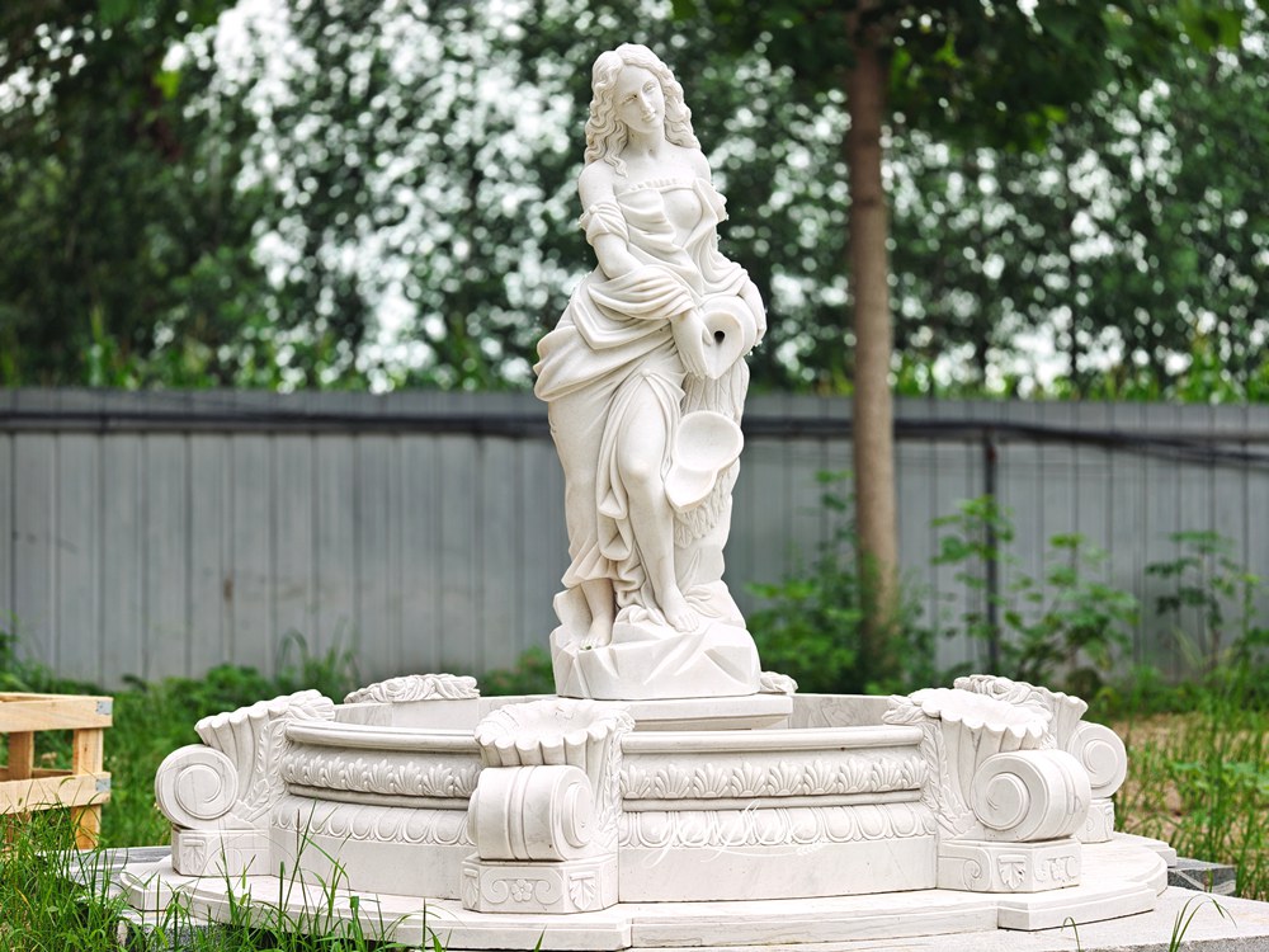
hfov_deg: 27.8
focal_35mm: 70
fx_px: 2566
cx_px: 634
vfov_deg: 21.0
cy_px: 476
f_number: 1.8
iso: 80
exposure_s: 1/317
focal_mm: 16.53
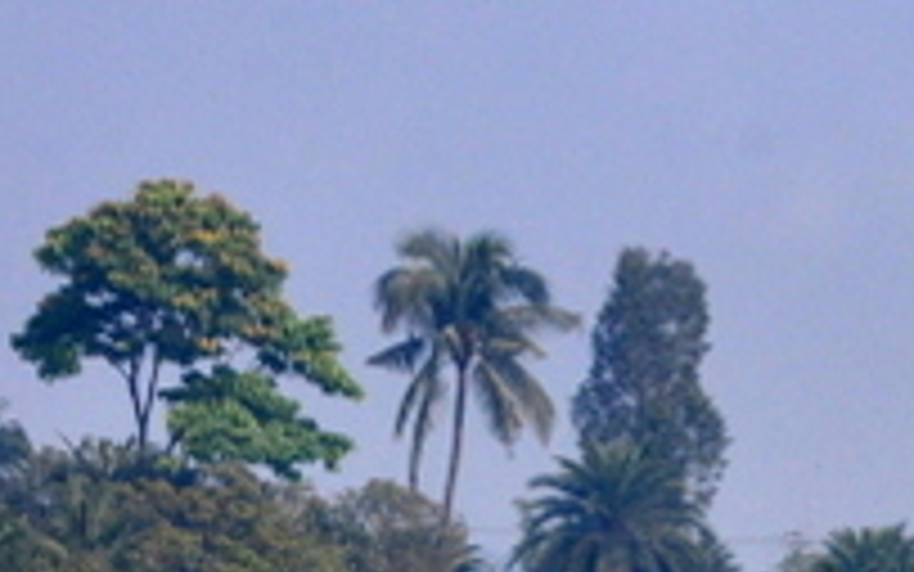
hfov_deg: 3.3
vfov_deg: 2.1
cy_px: 838
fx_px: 15747
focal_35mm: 632
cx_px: 1076
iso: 500
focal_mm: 105
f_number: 14
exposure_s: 1/320
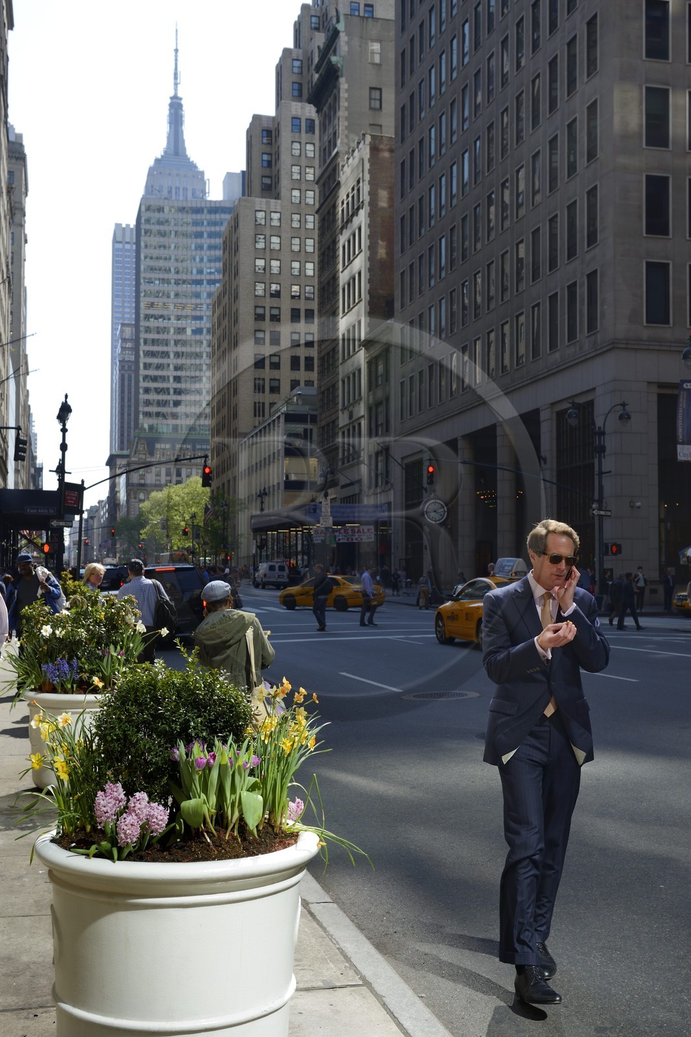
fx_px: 1094
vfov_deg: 50.7
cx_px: 346
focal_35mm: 38
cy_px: 518
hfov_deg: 35.0
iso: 400
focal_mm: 38
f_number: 9
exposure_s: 1/320
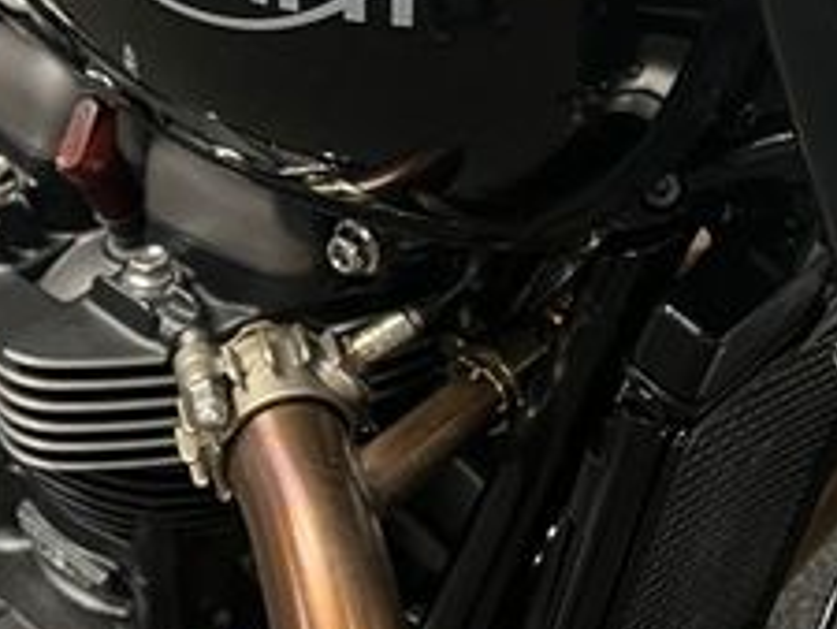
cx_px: 785
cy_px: -149
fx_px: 1790
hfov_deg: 25.3
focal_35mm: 74
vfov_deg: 18.7
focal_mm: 5.1
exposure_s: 1/50
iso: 200
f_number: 1.6
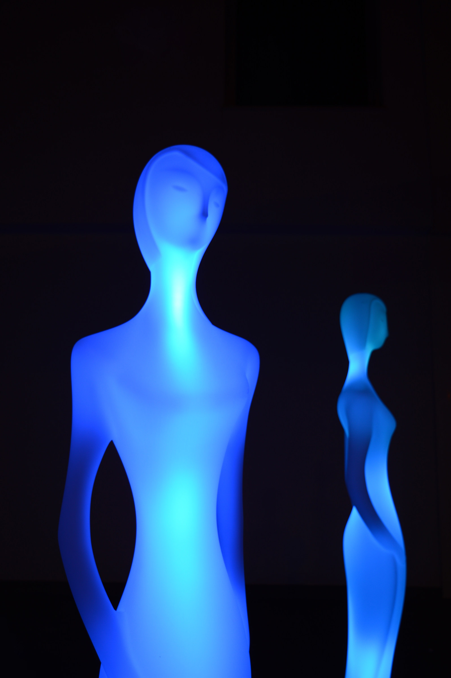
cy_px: 339
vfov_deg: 57.3
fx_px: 621
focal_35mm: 33
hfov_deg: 39.9
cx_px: 226
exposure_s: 1/25
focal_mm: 22
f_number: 4
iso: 100
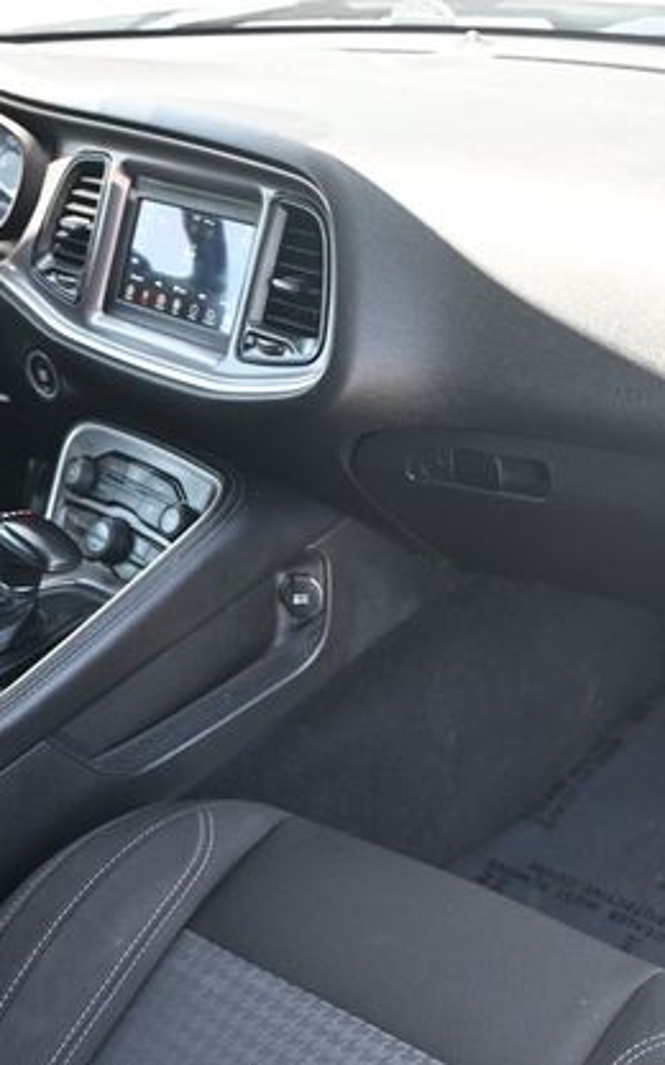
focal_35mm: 47
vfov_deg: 42.6
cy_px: 522
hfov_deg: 27.4
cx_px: 381
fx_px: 1363
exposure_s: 1/125
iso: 640
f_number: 3.8
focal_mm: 20
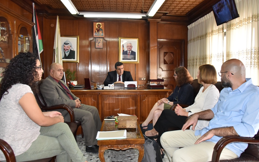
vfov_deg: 49.3
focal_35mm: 25
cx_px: 132
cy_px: 82
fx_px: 176
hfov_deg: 72.5
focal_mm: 24
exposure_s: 1/250
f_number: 8
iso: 3200
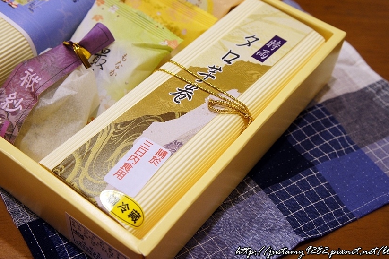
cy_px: 125
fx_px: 514
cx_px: 197
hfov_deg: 41.5
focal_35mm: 48
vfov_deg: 28.3
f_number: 5
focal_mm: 29
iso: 1000
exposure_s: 1/50
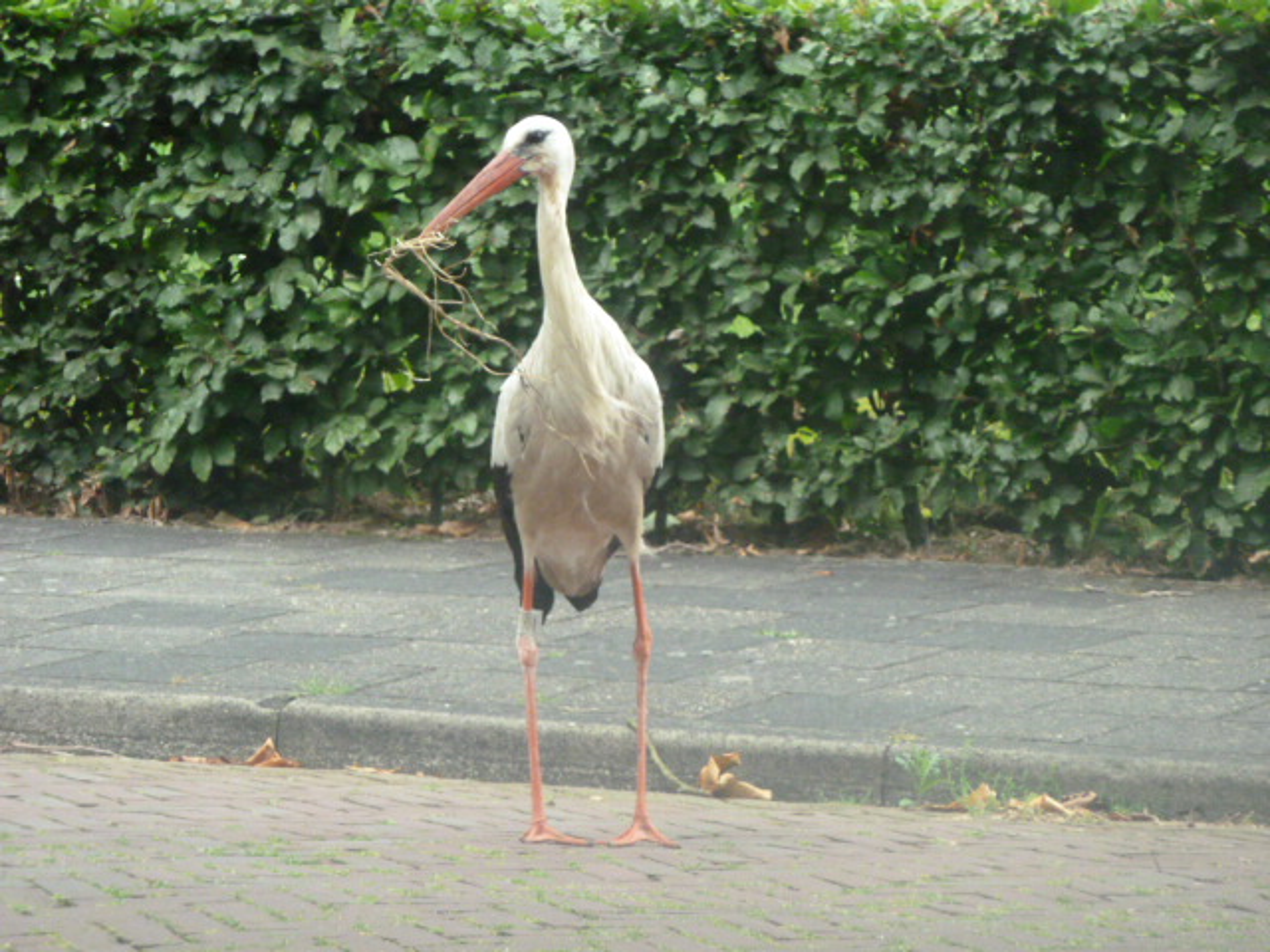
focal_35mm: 242
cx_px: 635
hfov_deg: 8.2
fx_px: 8879
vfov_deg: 6.1
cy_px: 476
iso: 800
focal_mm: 39.7
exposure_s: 1/400
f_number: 4.7
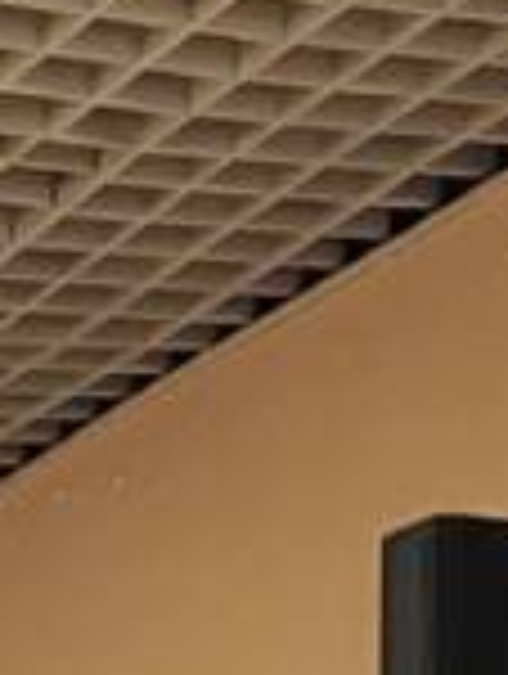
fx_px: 5093
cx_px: -216
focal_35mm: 261
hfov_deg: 5.7
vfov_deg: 7.1
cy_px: 1665
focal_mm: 6.12
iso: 1250
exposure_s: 1/100
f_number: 1.9
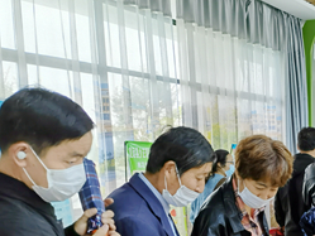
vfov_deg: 21.7
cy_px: 241
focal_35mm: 65
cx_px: 357
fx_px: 592
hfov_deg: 27.0
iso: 125
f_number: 1.9
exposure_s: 1/120
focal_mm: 6.71
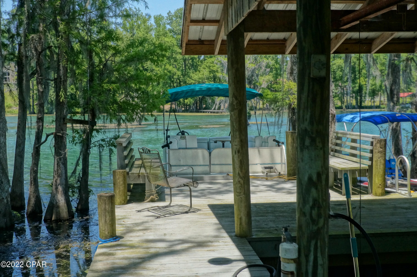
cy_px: 138
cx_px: 208
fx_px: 486
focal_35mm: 42
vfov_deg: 31.8
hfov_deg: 46.4
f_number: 16
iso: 3200
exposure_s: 1/800
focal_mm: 28
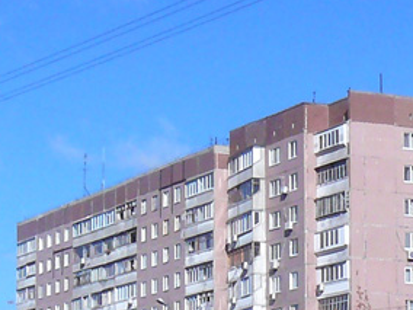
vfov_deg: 11.2
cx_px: 83
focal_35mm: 130
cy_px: 362
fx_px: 1551
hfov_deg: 15.1
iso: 200
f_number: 7.1
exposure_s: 1/640
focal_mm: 6
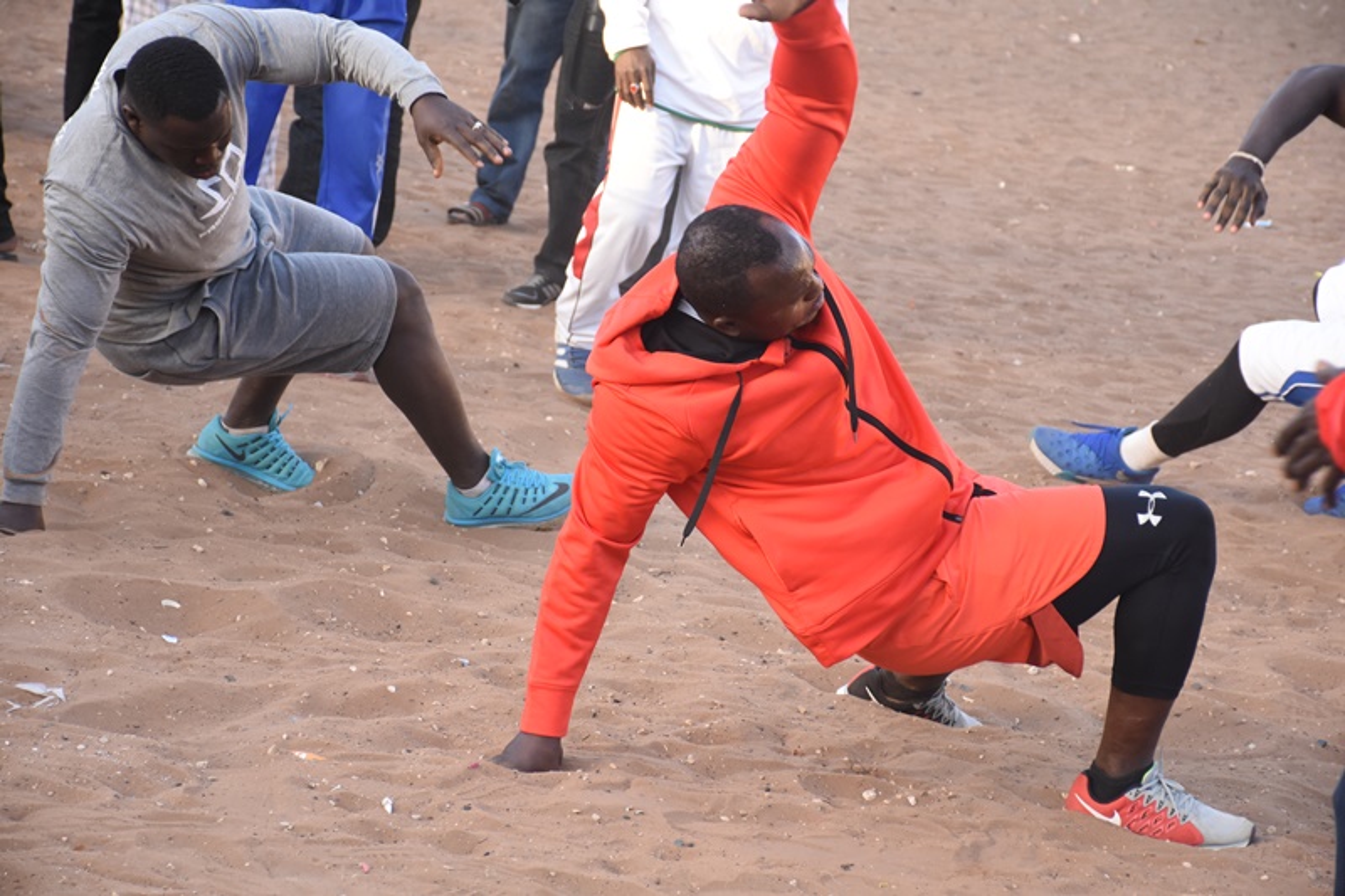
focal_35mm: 128
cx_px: 672
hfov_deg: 16.1
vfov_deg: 10.7
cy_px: 448
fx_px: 4762
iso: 1000
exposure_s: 1/320
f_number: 5.3
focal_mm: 85
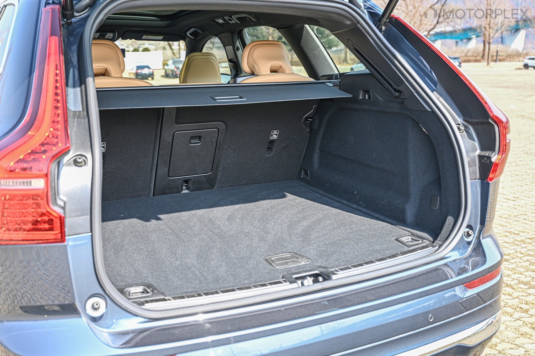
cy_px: 178
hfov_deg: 49.6
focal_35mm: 39
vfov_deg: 34.2
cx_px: 268
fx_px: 579
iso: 400
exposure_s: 1/250
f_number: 4
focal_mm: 39
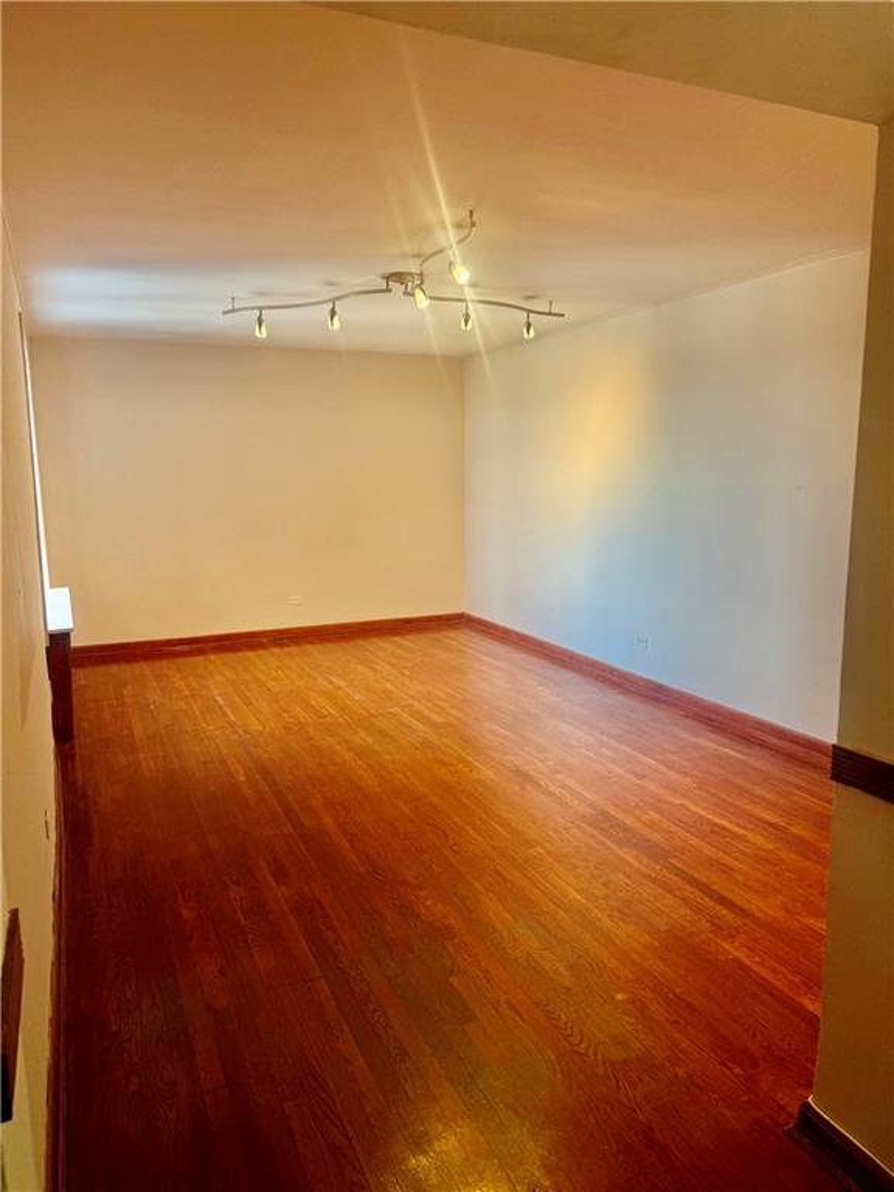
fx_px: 826
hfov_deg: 56.8
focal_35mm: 24
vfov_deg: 71.6
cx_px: 447
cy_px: 596
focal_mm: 6.76
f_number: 1.78
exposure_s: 1/120
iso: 100
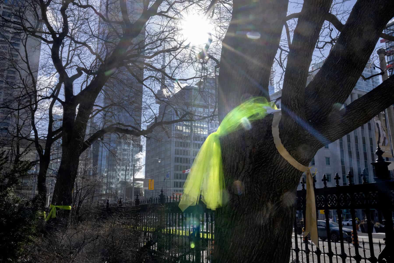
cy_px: 132
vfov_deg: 41.1
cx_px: 197
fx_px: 350
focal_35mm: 32
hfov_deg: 58.7
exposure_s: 1/800
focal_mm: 32
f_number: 18
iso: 2500
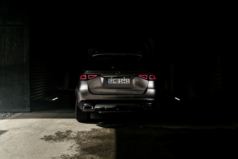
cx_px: 119
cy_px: 80
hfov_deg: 41.1
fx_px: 317
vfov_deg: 28.1
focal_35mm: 48
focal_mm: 48
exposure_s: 1/100
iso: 100
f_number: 5
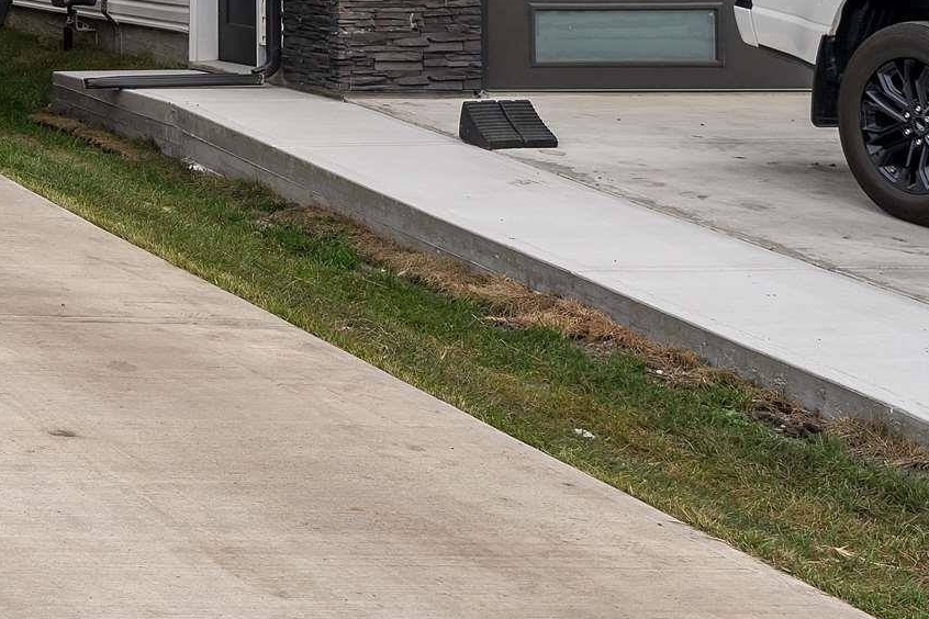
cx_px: -706
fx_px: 1846
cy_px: -144
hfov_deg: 20.6
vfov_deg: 18.0
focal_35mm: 72
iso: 200
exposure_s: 1/1000
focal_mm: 19.7
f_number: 4.5
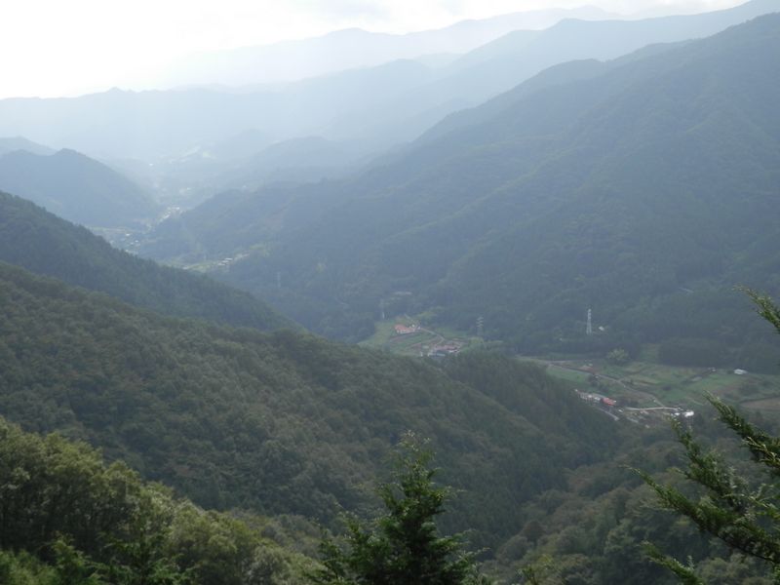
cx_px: 390
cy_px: 292
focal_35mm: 45
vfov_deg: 32.2
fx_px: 1014
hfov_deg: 42.1
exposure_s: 1/500
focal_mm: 8
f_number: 3.8
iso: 80
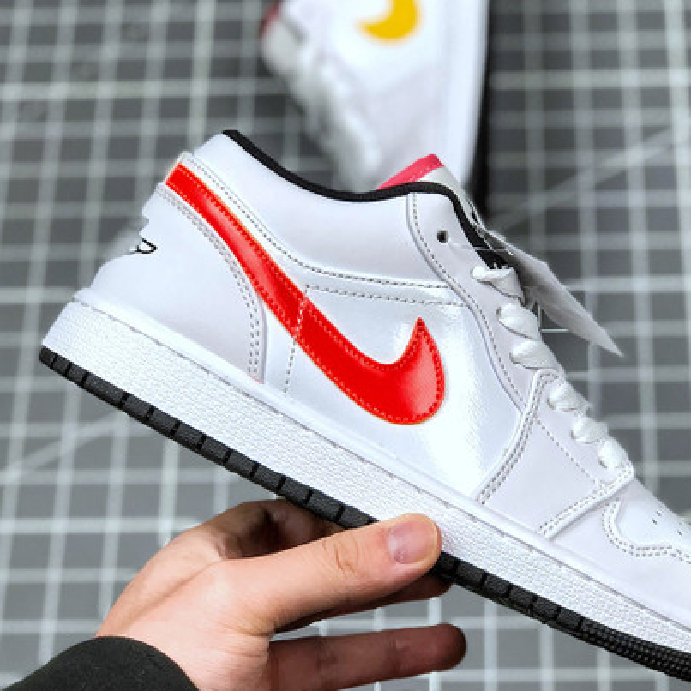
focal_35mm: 90
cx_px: 406
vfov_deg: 19.3
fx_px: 2033
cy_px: 317
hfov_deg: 19.3
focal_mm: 6.6
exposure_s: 1/50
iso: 32
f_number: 2.8
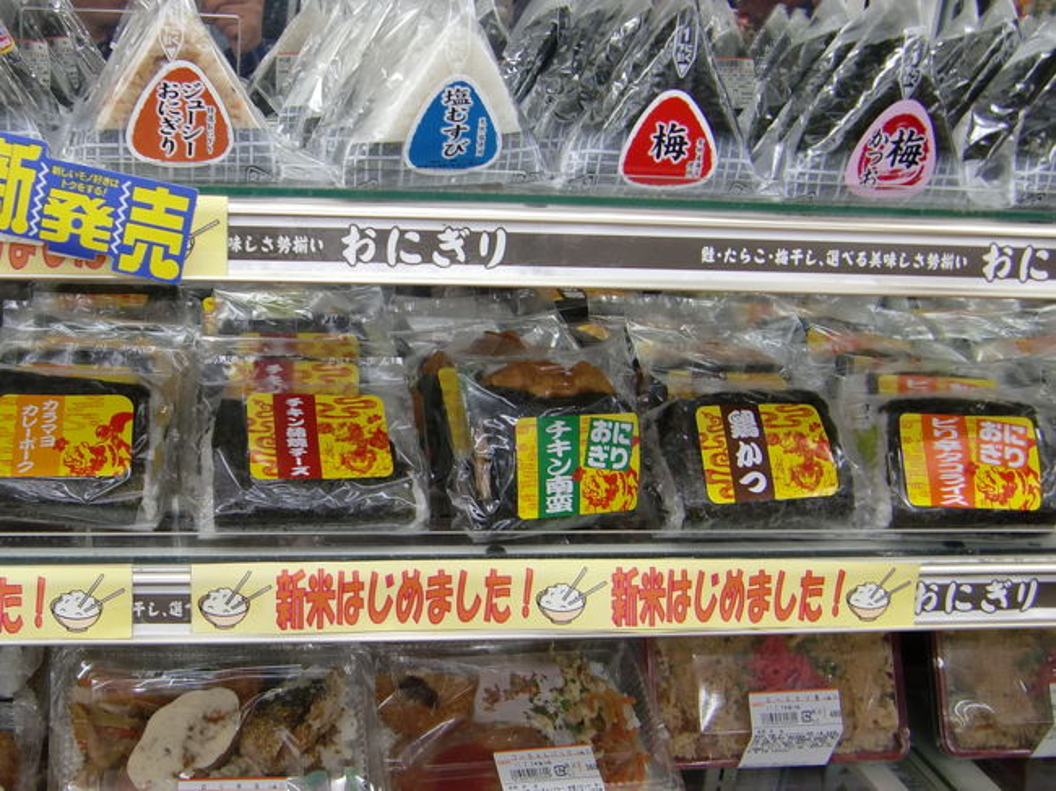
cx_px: 528
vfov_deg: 49.7
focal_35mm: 28
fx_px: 854
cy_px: 396
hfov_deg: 63.5
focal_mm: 4.9
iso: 80
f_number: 2.6
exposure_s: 1/60
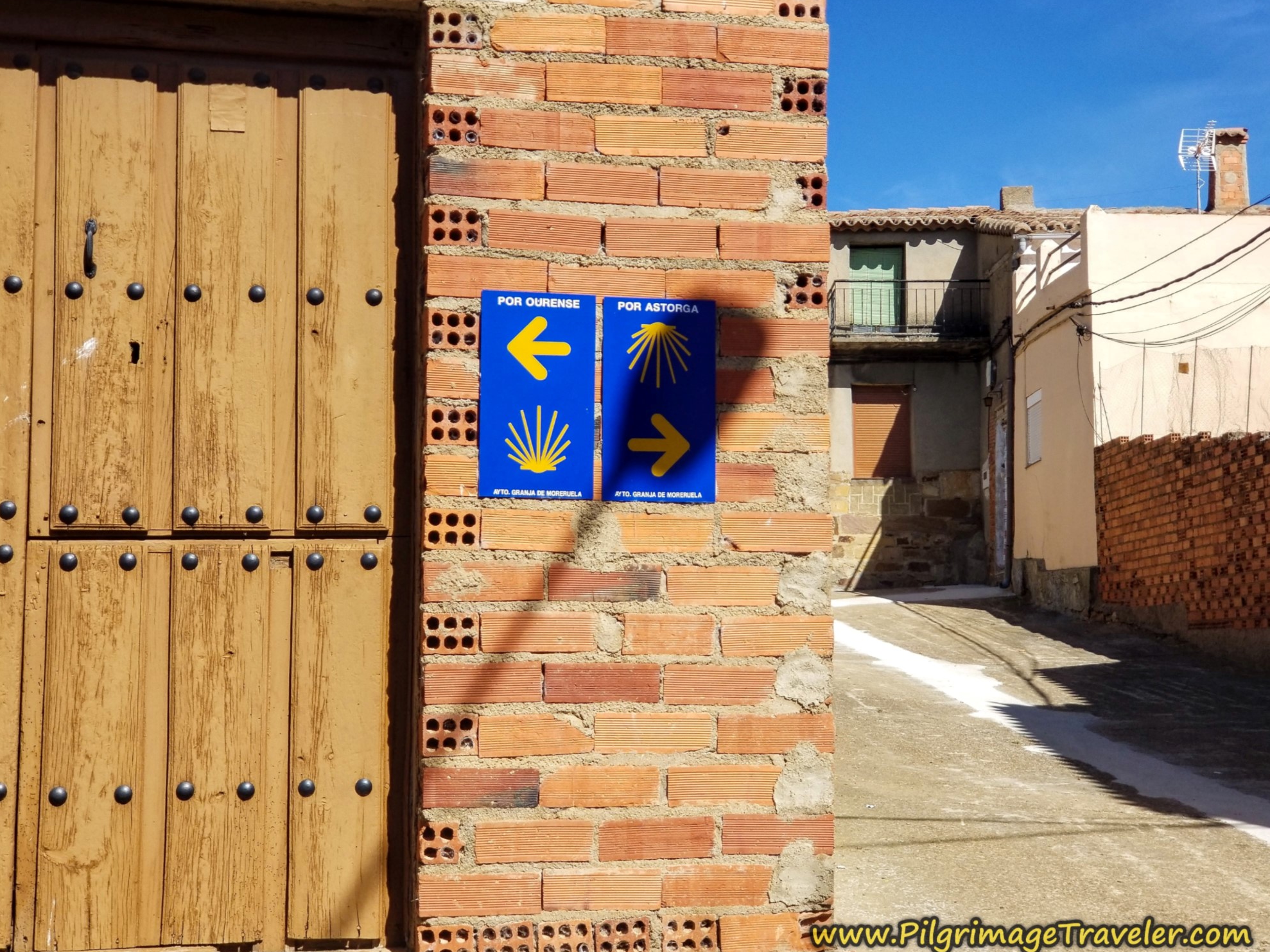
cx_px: 625
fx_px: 1944
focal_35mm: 53
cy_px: 479
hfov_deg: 36.2
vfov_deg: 27.5
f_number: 2.4
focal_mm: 6
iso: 25
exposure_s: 1/822
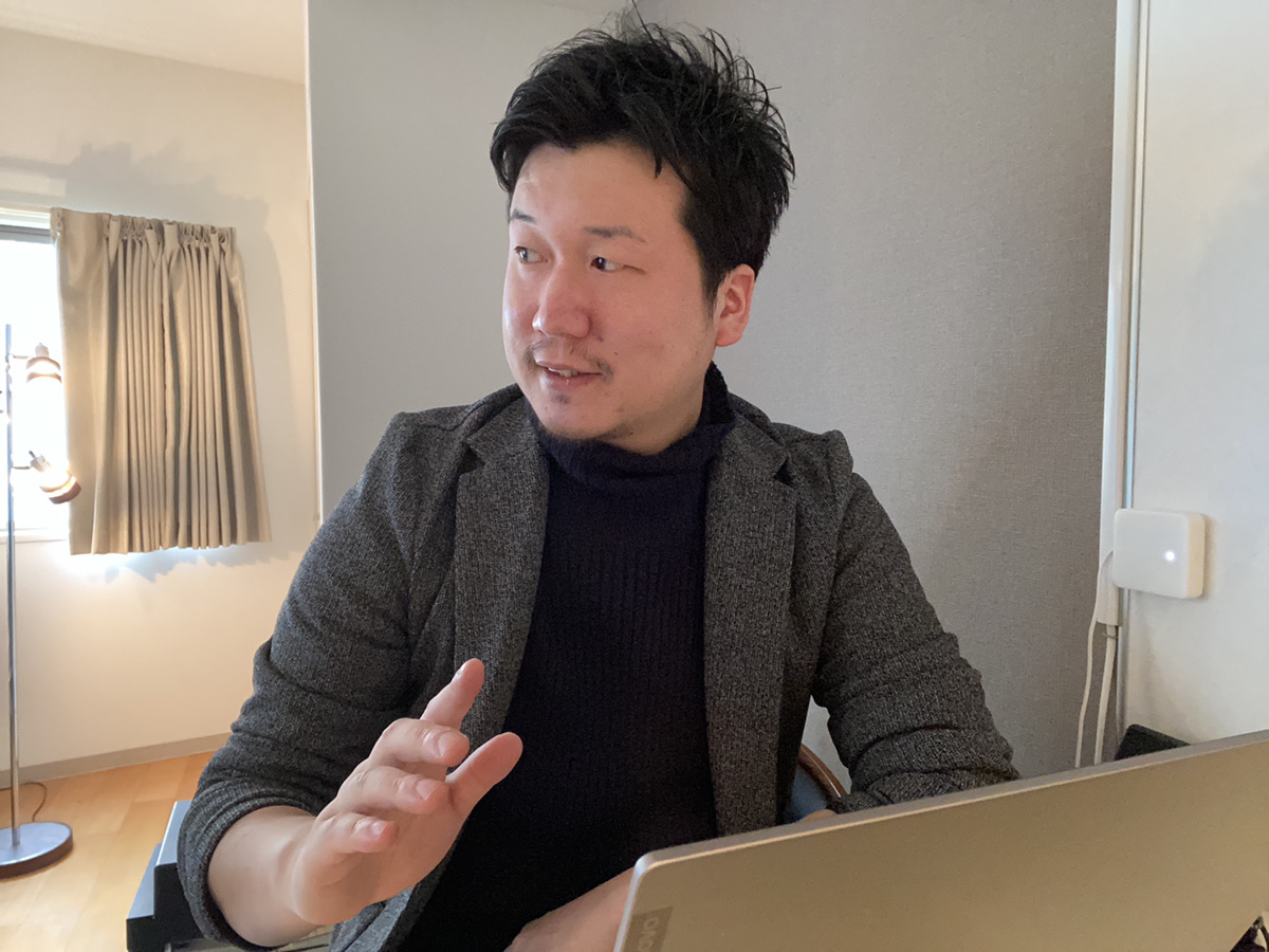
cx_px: 634
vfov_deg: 58.9
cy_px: 476
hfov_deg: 73.9
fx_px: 843
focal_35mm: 23
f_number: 2.2
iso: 640
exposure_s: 1/25
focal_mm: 2.71
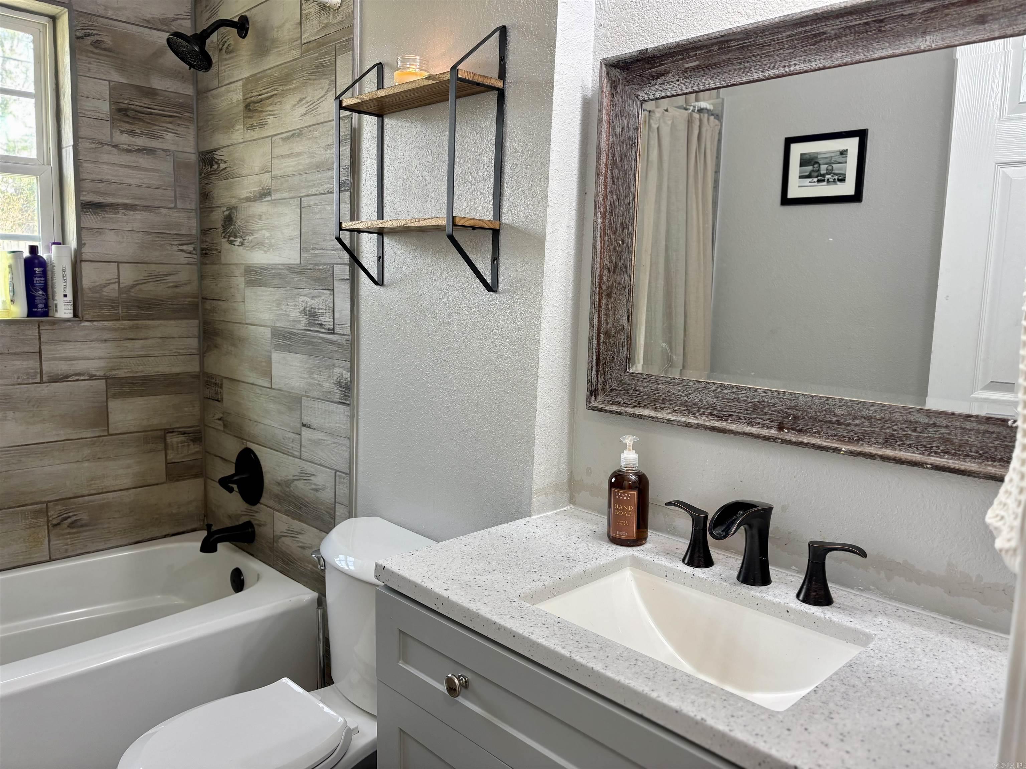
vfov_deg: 53.1
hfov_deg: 67.3
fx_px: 771
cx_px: 513
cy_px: 384
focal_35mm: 26
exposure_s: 1/60
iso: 80
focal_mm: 5.96
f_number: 1.6
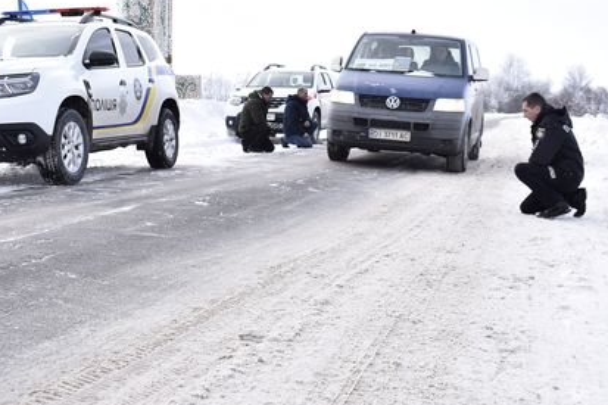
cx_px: 256
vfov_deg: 22.3
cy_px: 88
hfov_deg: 33.3
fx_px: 1013
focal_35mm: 60
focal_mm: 22
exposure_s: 1/640
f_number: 5
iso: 200
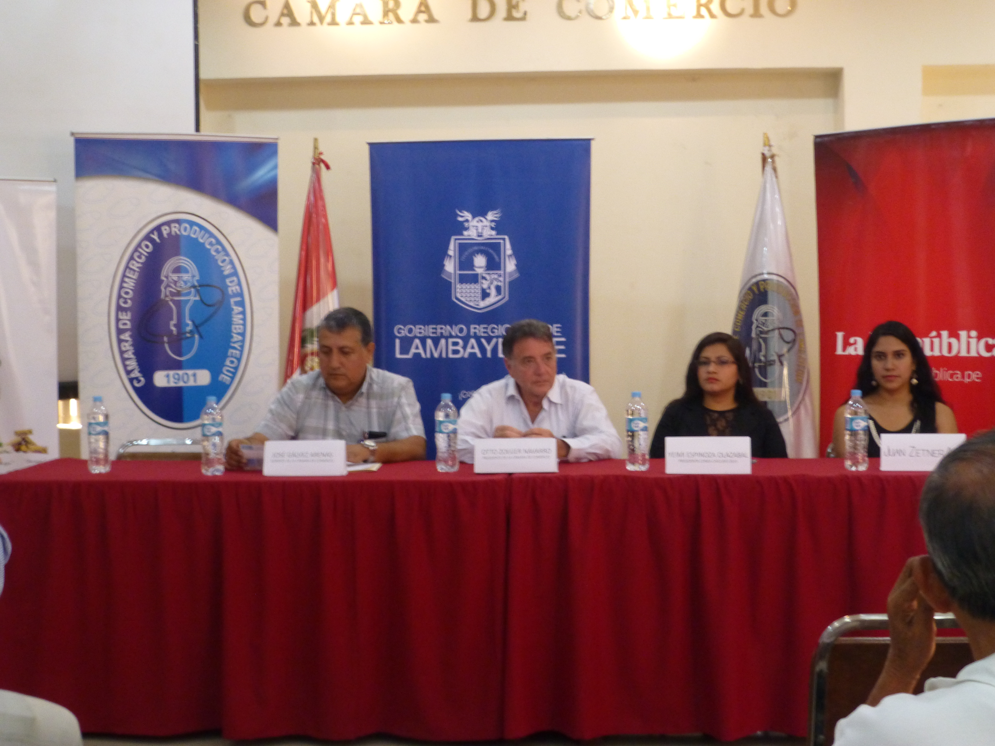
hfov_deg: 35.5
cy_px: 373
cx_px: 498
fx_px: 1552
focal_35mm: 54
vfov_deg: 27.0
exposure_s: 1/10
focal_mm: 9.7
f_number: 4.6
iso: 400
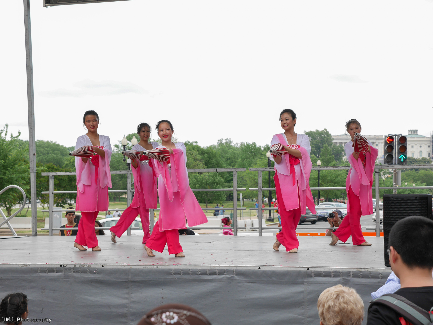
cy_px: 162
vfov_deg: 21.0
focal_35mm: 70
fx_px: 876
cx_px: 216
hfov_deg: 27.8
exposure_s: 1/250
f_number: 5
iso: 200
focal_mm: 35
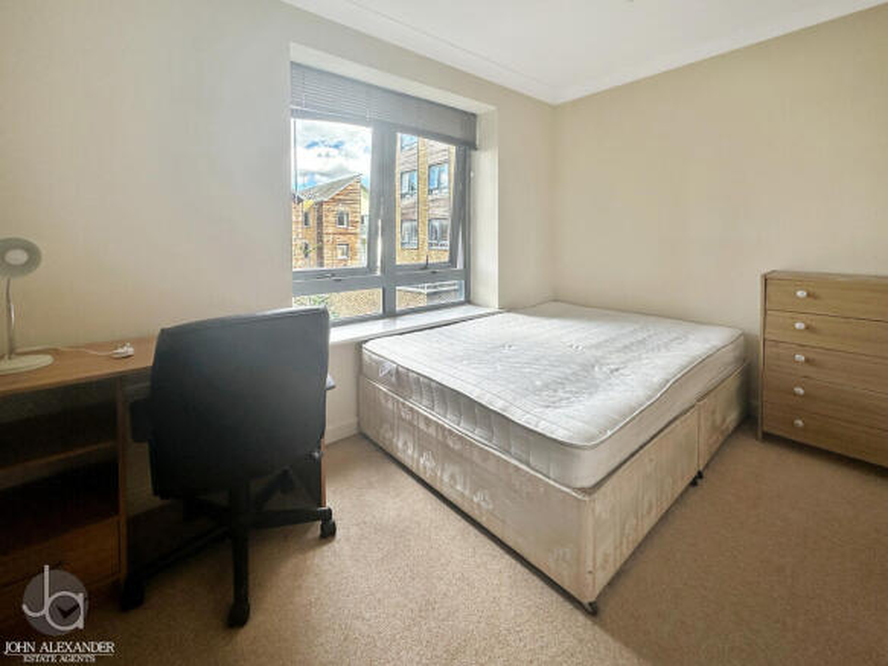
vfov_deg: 85.7
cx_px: 444
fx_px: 359
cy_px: 333
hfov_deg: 102.1
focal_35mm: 14
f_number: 2.2
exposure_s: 1/151
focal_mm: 2.22
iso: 40
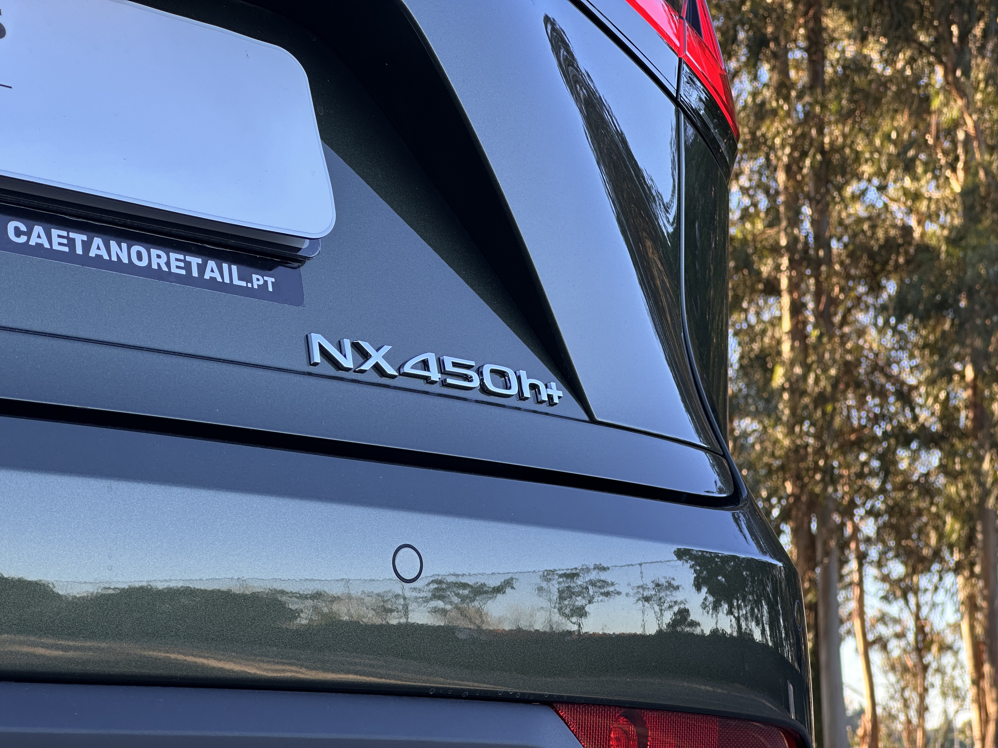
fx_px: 2220
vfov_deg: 19.1
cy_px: 374
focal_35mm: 77
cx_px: 499
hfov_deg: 25.3
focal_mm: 9
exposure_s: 1/99
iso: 50
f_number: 2.8
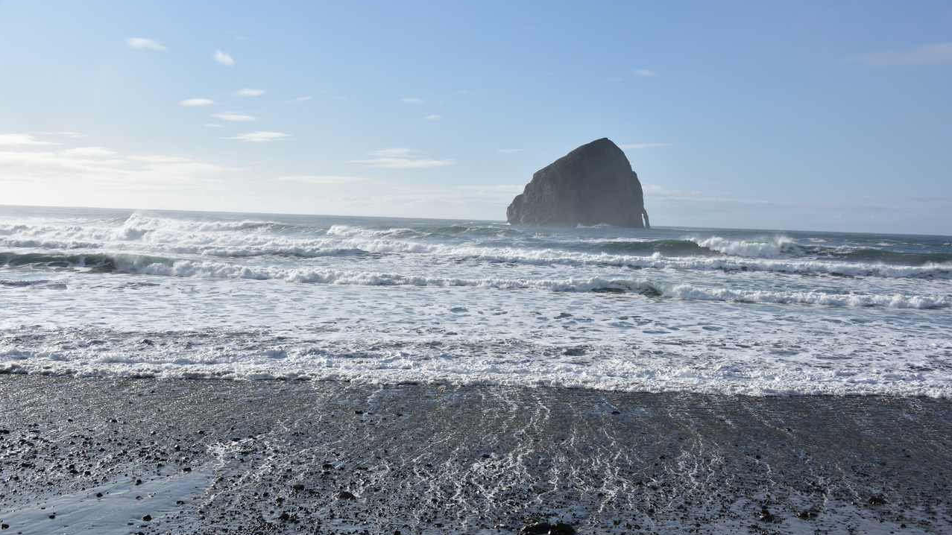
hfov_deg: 48.4
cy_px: 300
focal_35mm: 42
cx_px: 476
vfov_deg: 28.3
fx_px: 1060
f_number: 10
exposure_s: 1/400
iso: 100
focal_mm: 40
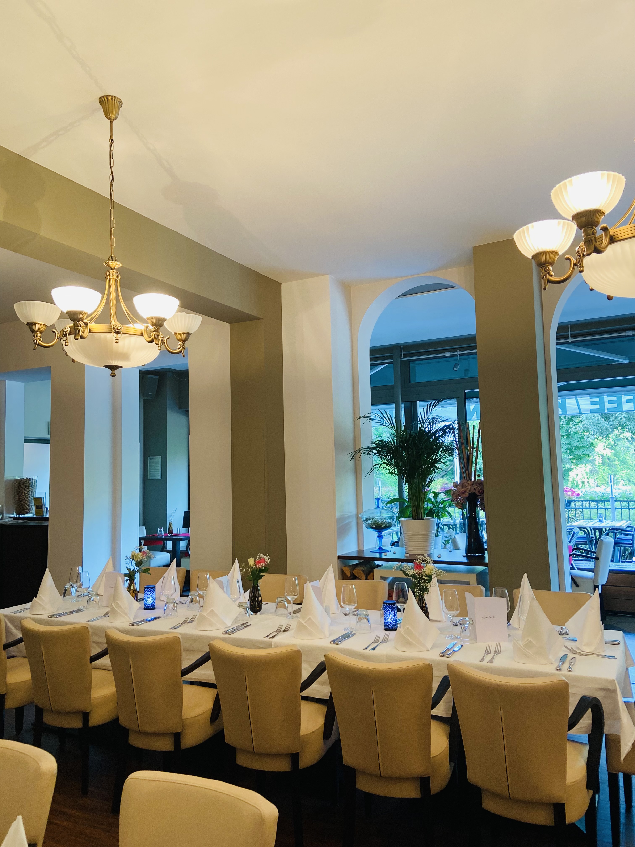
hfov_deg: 53.1
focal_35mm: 26
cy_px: 424
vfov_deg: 67.3
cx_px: 318
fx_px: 636
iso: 125
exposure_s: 1/50
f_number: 1.8
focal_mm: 4.25
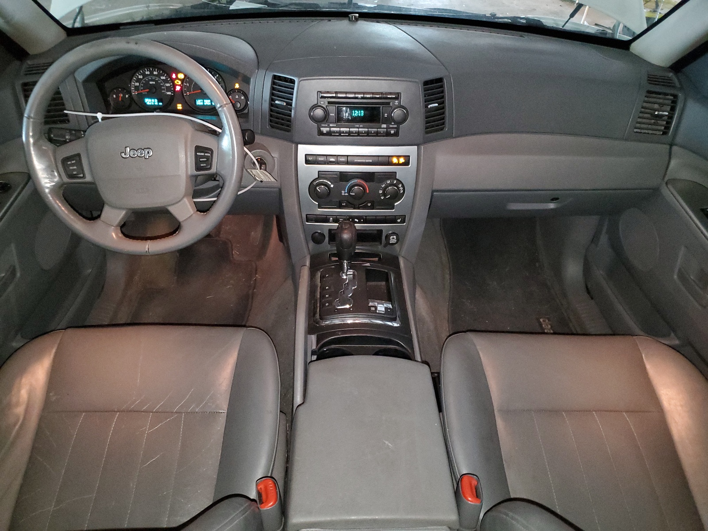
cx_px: 354
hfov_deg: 67.3
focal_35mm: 26
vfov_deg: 53.1
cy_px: 266
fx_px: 532
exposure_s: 1/15
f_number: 1.5
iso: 494
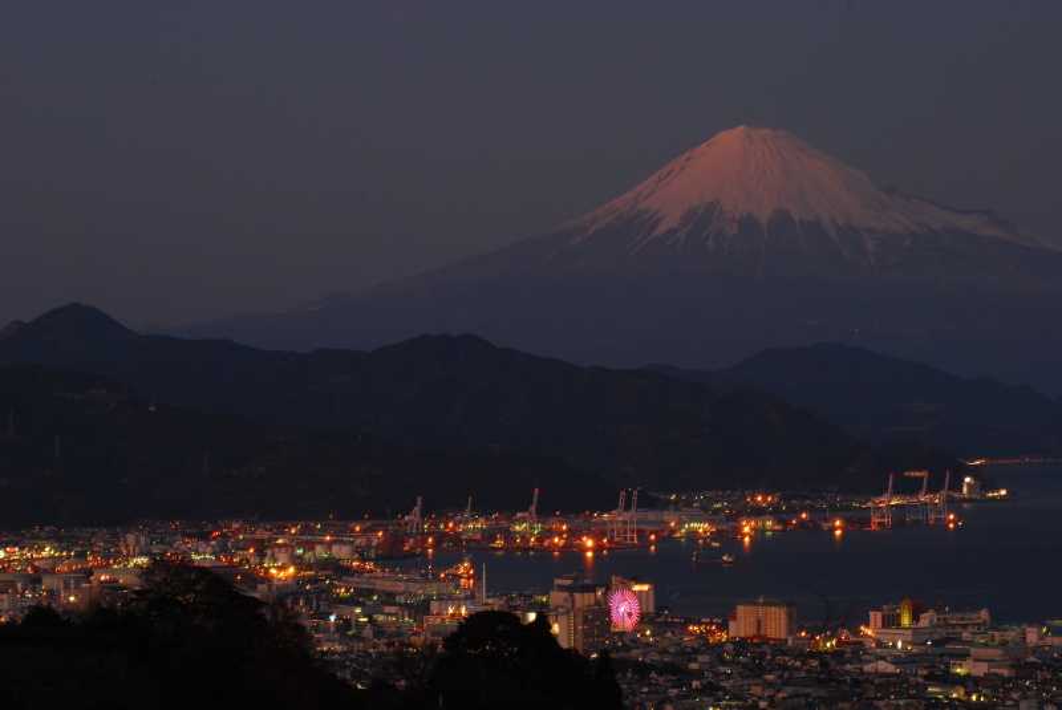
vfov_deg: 10.2
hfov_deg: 15.2
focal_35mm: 135
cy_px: 355
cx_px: 531
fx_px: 3986
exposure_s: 4.5
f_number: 16
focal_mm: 90
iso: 200
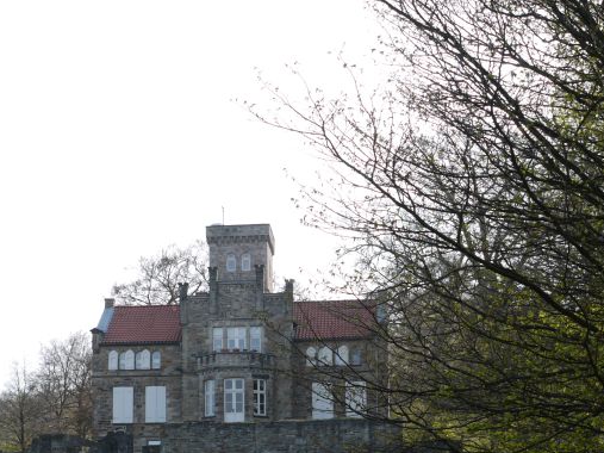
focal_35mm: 82
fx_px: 1430
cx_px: 241
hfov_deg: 23.8
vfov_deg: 17.8
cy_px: 355
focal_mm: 26
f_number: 6.3
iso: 100
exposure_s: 1/200
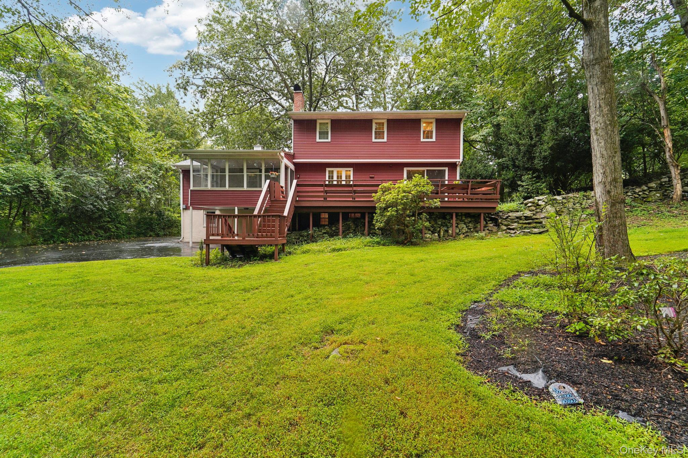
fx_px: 268
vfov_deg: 81.2
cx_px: 344
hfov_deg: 104.3
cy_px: 229
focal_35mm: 14
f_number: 8
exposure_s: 1/20
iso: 400
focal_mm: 14
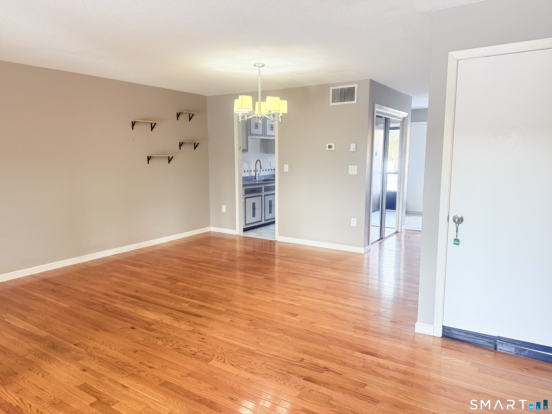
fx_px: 383
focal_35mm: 24
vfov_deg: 56.8
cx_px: 276
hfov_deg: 71.6
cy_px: 207
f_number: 1.78
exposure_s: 1/120
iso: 160
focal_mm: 6.76
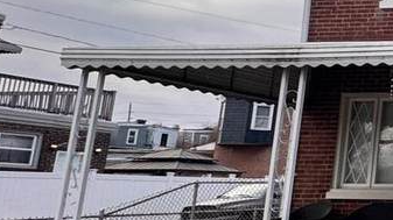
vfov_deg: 20.7
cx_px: 731
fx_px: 604
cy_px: 105
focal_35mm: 58
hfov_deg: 21.2
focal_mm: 2.22
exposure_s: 1/316
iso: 40
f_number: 2.2
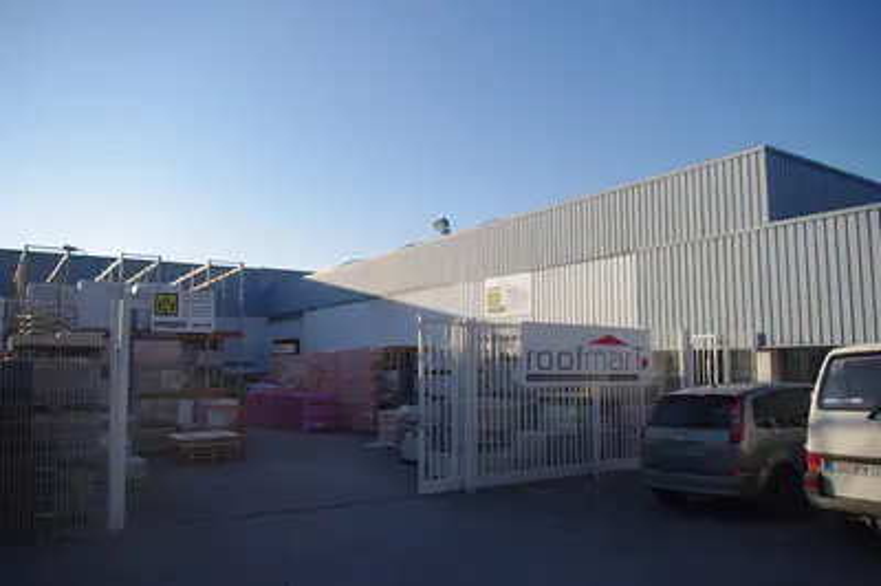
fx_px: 660
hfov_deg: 67.4
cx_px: 440
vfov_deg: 47.9
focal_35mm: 27
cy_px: 293
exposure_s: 1/800
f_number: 5
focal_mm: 18
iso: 200
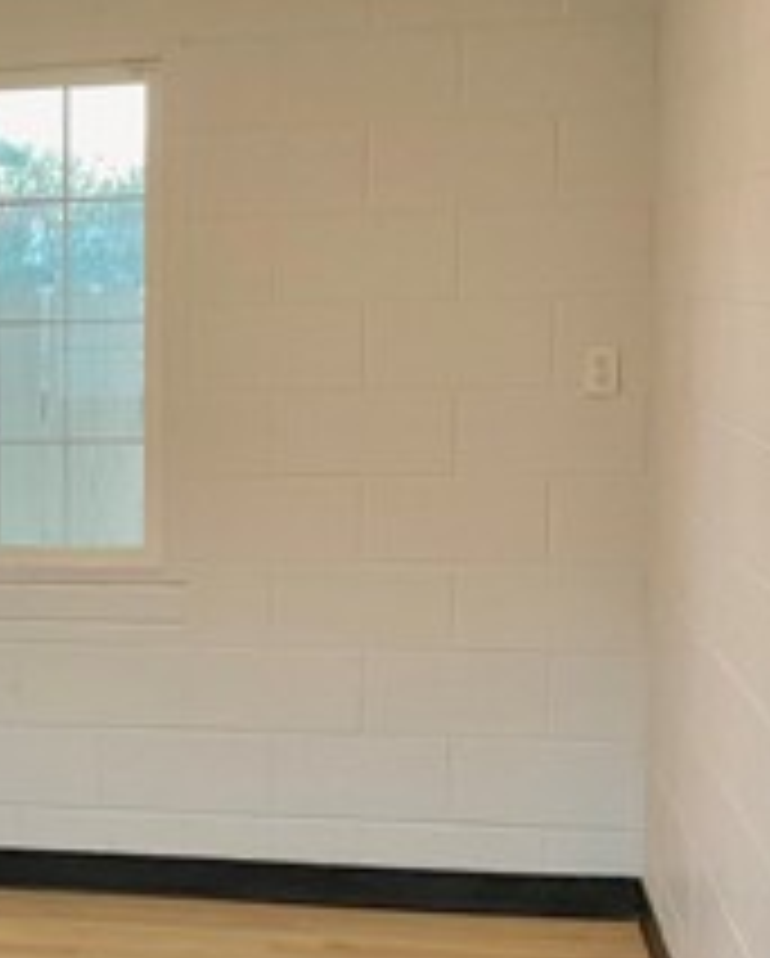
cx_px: -288
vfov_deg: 22.4
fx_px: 2416
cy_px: 589
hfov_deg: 16.8
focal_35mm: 85
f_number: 1.8
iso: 125
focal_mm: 3
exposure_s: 1/60
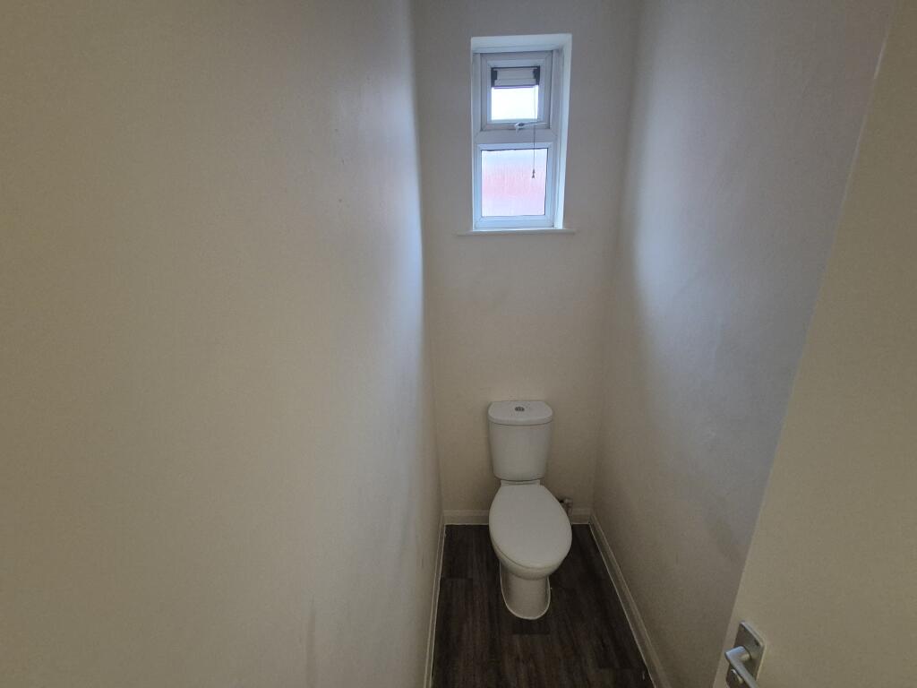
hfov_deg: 106.2
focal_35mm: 13
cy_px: 344
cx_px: 458
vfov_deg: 89.9
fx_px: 344
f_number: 2.2
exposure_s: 1/50
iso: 800
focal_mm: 2.2
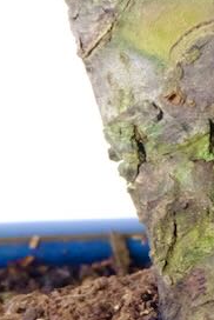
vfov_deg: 2.3
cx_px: 359
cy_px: -176
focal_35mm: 903
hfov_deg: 1.5
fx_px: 8031
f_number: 18
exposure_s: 1/8
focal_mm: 128
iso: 3200
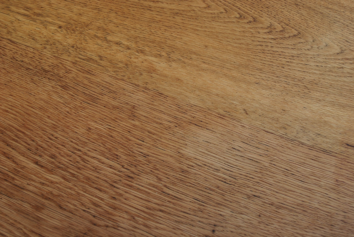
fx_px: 502
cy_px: 118
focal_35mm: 51
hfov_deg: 38.8
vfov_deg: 26.6
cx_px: 177
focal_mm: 34
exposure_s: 1/125
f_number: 5.6
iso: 110
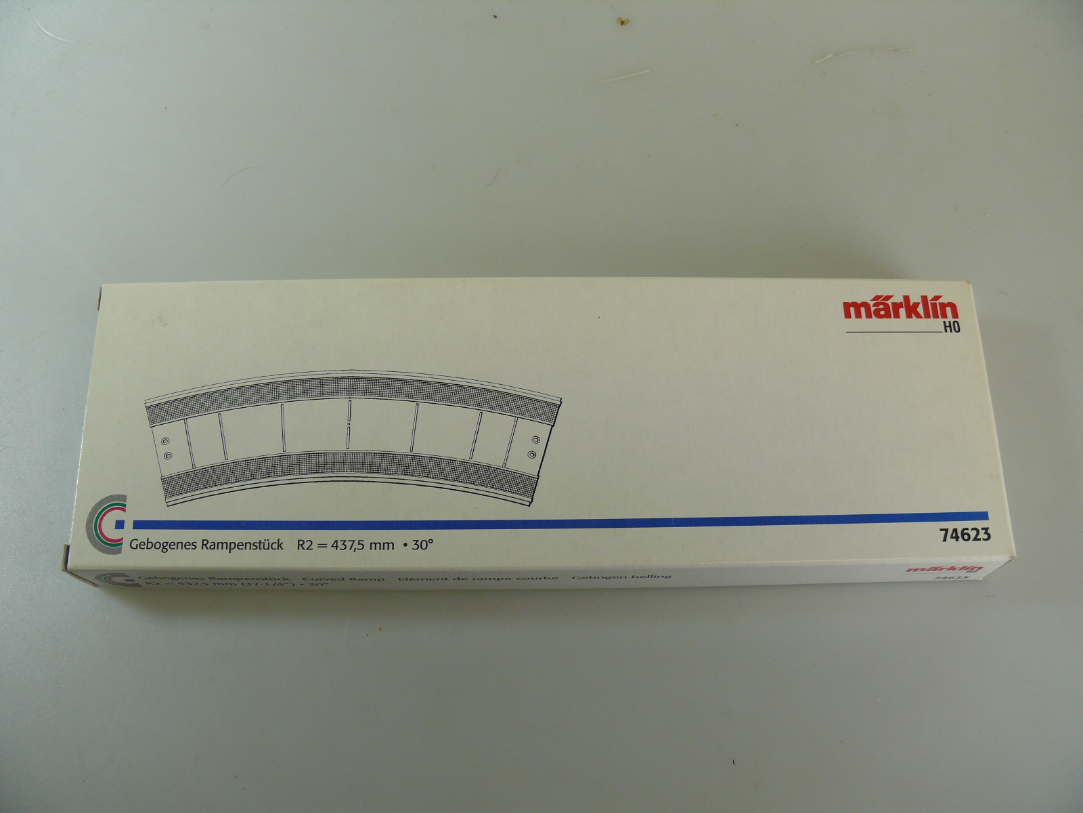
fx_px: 1095
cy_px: 406
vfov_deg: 40.7
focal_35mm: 35
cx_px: 542
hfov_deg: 52.6
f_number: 3.6
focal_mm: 7.4
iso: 100
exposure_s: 1/100
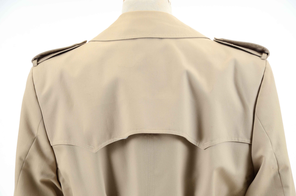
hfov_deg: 13.1
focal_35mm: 158
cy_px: 98
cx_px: 148
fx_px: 1292
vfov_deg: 8.7
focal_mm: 105
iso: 160
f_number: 8
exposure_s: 1/80
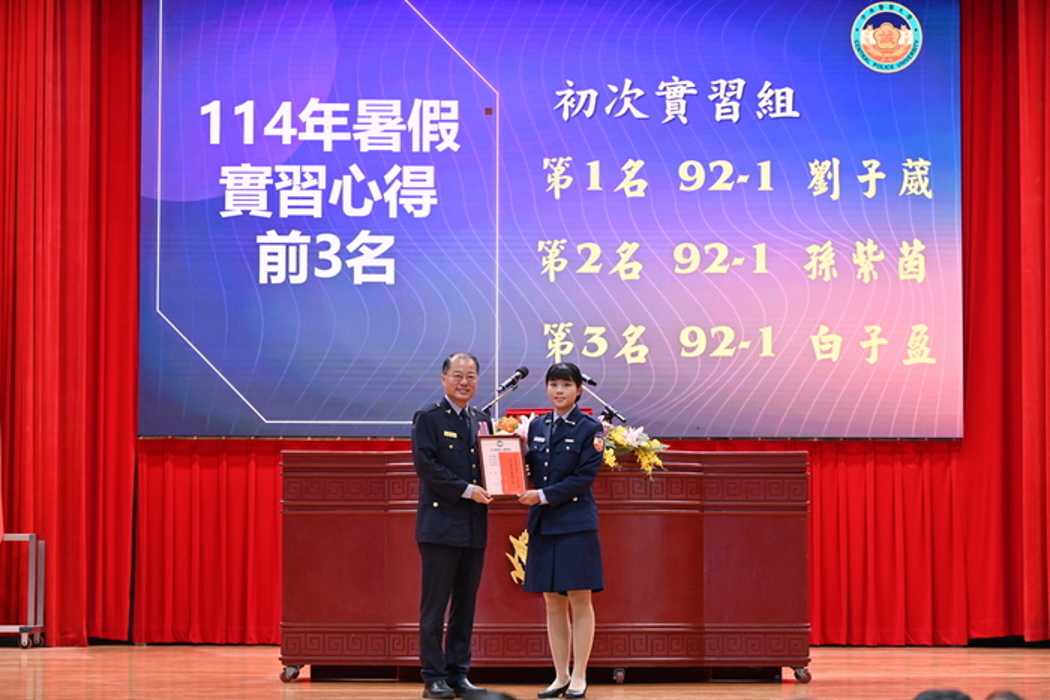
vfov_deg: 13.4
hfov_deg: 20.0
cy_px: 350
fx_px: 2975
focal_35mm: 102
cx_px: 525
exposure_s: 1/160
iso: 1600
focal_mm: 102
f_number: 5
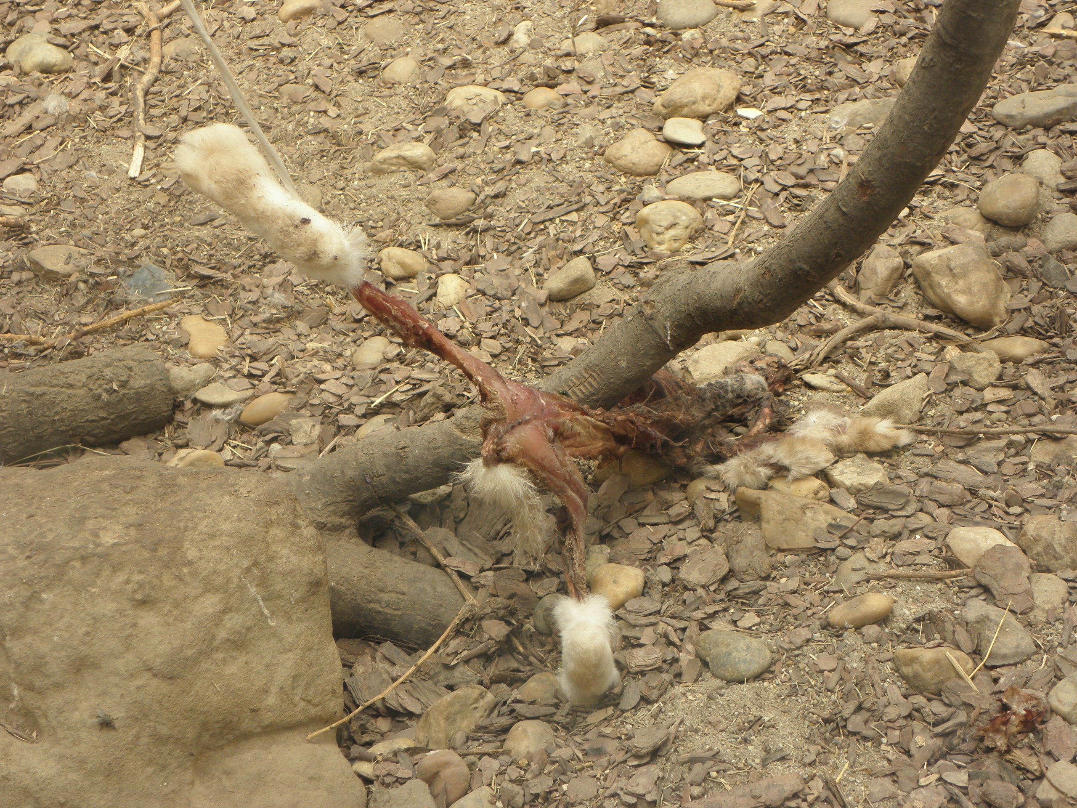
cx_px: 538
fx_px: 2769
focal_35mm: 89
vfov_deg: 16.6
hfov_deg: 22.0
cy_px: 404
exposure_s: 1/100
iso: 80
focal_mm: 15.97
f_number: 4.1
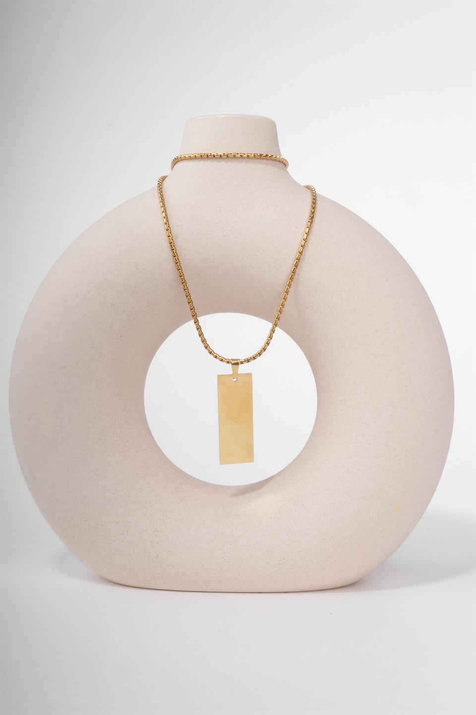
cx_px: 238
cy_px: 358
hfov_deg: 26.5
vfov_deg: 38.9
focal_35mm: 51
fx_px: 1011
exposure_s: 1/200
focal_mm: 34.2
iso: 400
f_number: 22
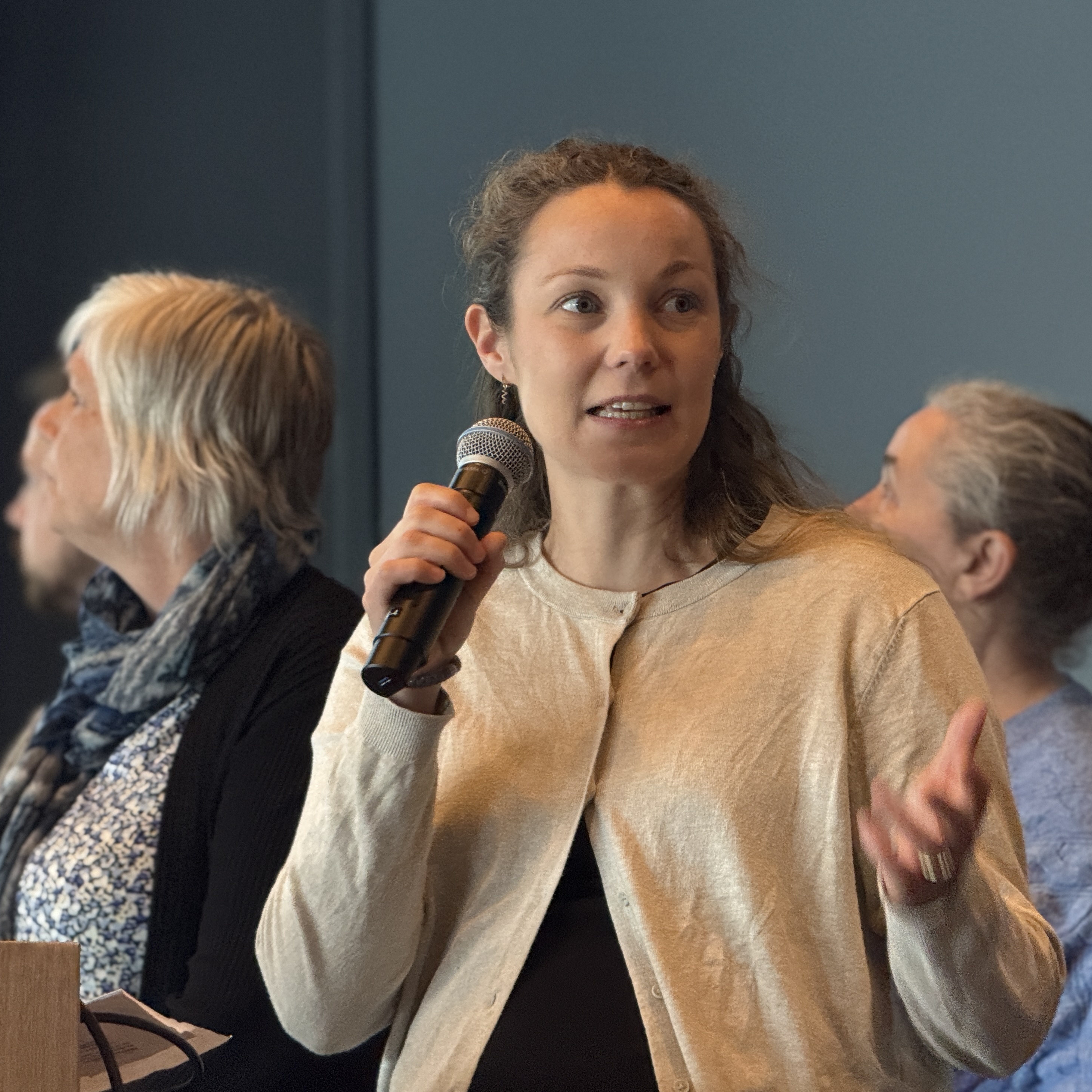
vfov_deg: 12.0
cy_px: 534
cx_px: 564
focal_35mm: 146
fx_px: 5211
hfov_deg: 12.0
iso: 800
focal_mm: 15.66
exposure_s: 1/41
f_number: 2.8
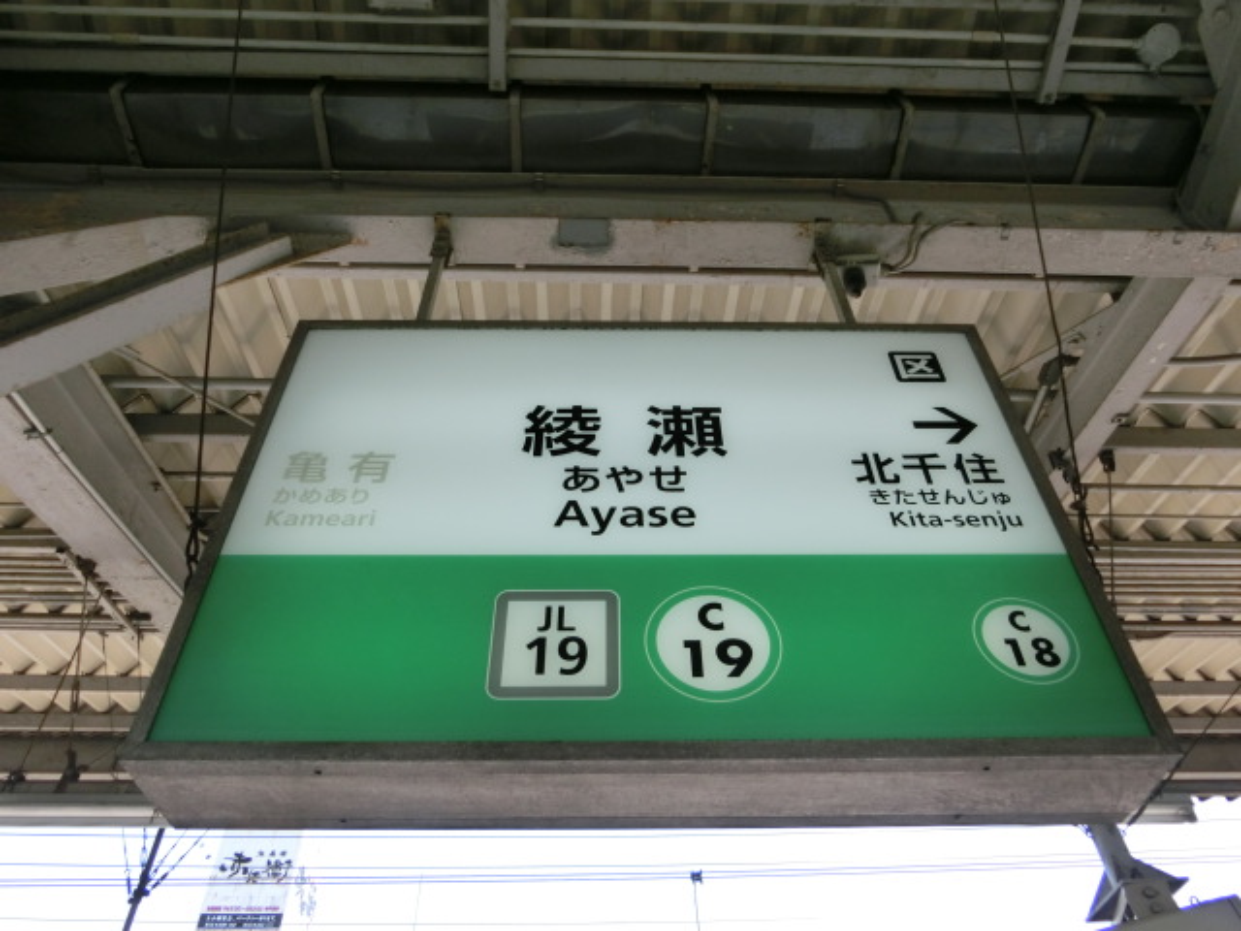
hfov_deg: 69.4
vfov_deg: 54.9
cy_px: 466
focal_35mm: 25
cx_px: 620
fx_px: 896
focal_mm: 4.5
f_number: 3.5
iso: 80
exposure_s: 1/200
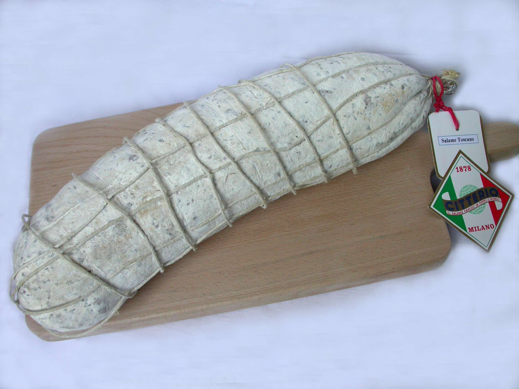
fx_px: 570
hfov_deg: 49.0
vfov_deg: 37.7
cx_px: 260
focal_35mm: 38
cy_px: 194
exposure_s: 1/73.2
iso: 100
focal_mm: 7.85
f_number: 3.3
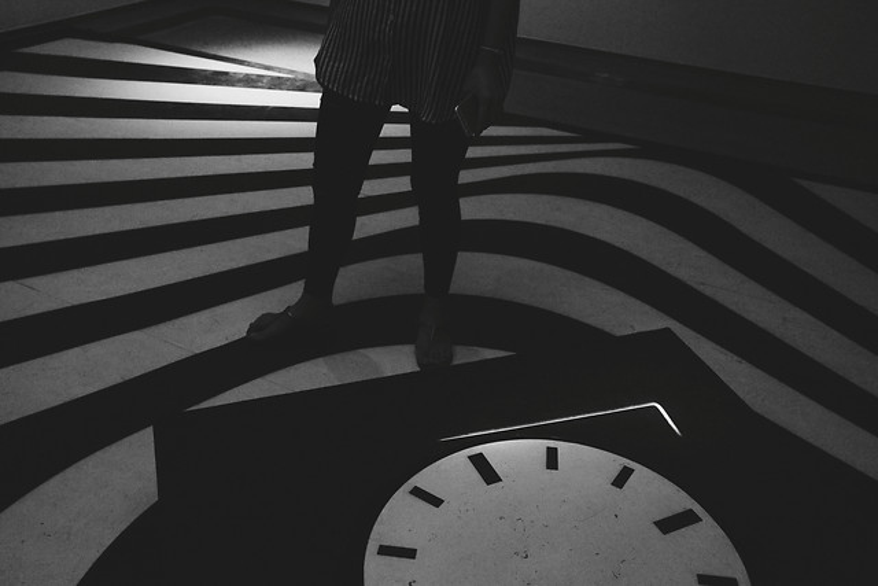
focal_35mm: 35
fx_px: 854
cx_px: 439
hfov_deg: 54.4
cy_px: 293
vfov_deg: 37.9
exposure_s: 1/500
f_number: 4.5
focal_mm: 23
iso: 3200
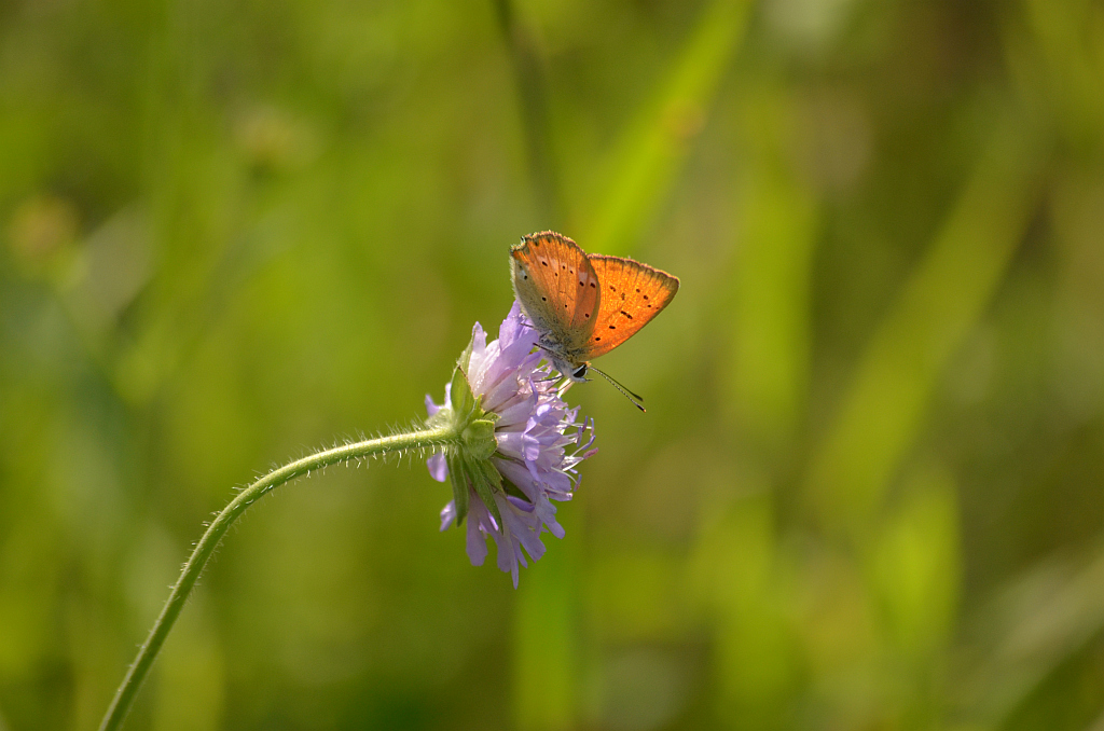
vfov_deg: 4.6
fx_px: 9180
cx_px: 552
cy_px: 366
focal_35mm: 300
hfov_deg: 6.9
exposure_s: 1/1000
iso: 400
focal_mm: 200
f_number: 5.6
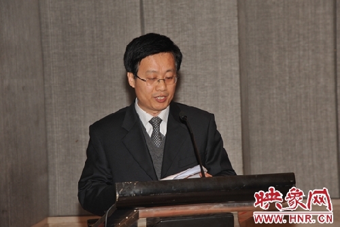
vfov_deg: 11.4
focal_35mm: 120
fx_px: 1133
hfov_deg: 17.1
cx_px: 170
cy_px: 114
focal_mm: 120
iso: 1000
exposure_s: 1/60
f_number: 7.1
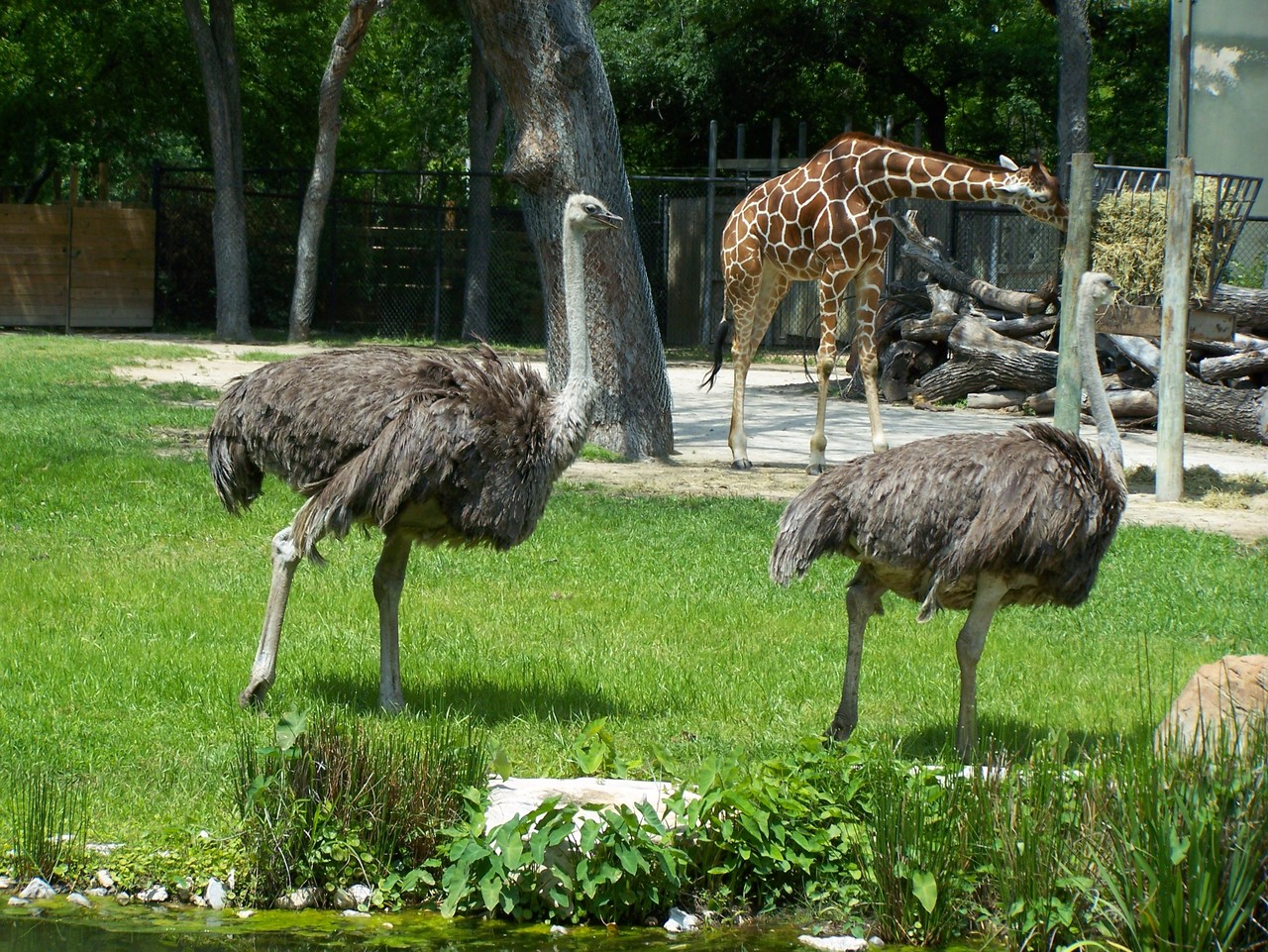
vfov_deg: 14.1
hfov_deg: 18.7
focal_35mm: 105
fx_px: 3848
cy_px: 476
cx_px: 634
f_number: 3.2
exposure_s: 1/1000
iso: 80
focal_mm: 17.5
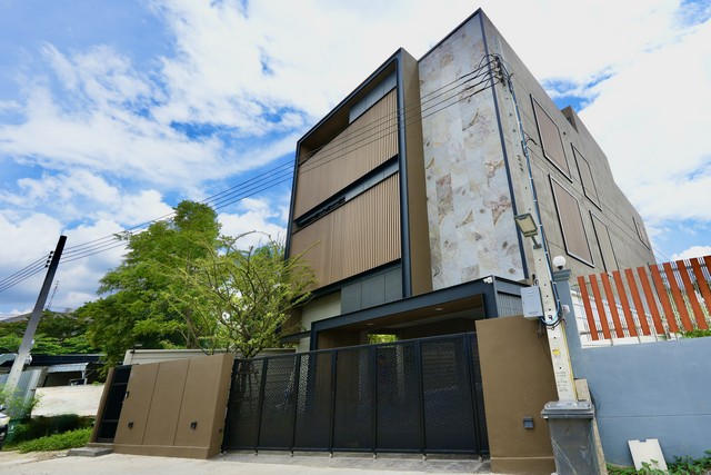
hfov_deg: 104.2
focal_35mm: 14
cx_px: 356
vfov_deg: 81.2
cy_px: 238
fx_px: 277
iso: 100
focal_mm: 14
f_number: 8
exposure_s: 1/200
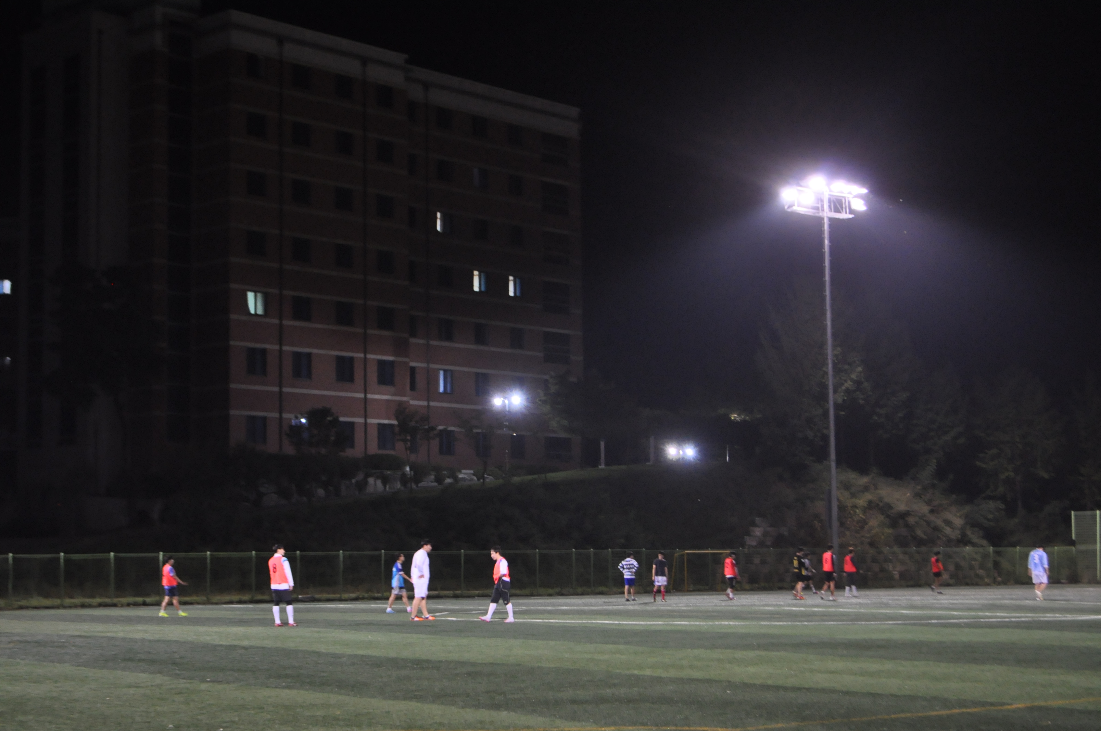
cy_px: 366
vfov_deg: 22.6
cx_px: 550
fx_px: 1833
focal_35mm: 60
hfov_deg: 33.4
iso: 1250
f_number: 5.3
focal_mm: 40
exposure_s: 1/30
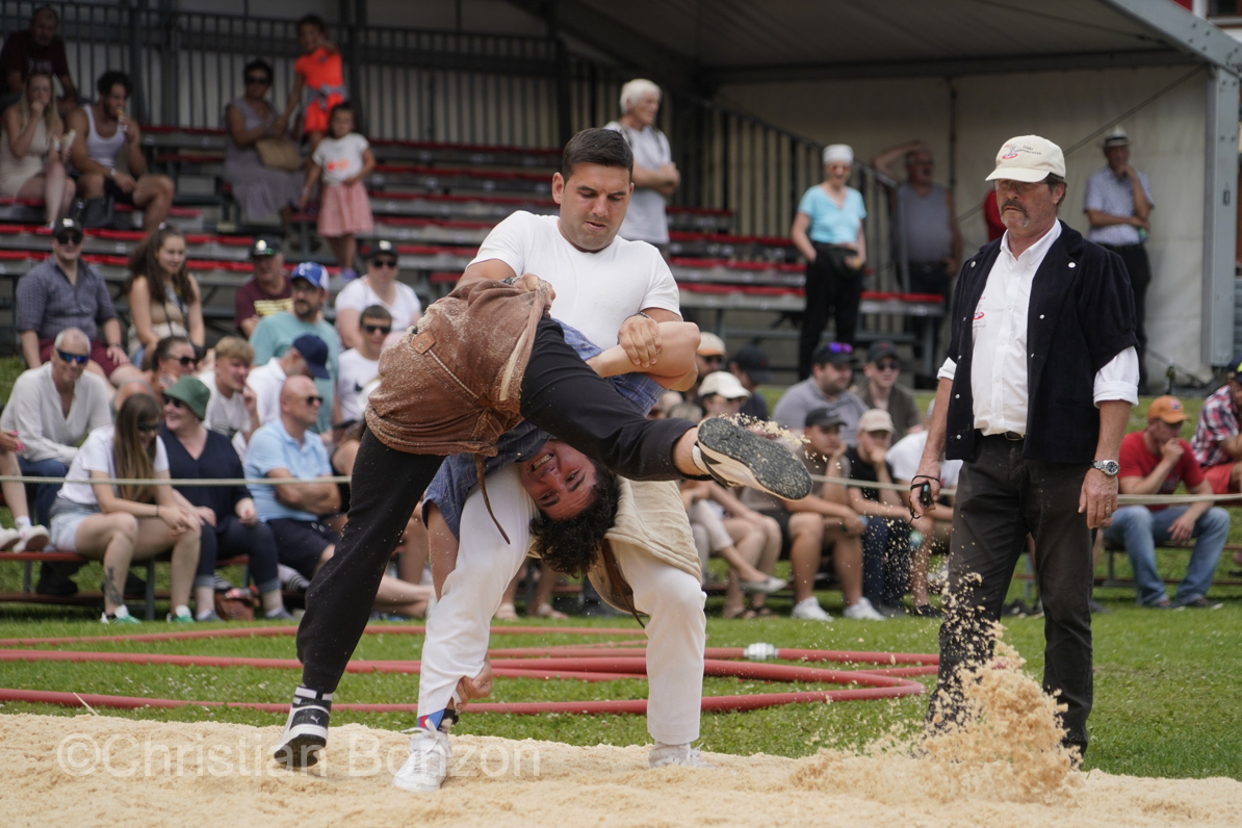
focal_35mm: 209
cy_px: 414
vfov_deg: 6.6
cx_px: 619
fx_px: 7210
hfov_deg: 9.8
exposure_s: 1/1250
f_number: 6.3
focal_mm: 208
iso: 500
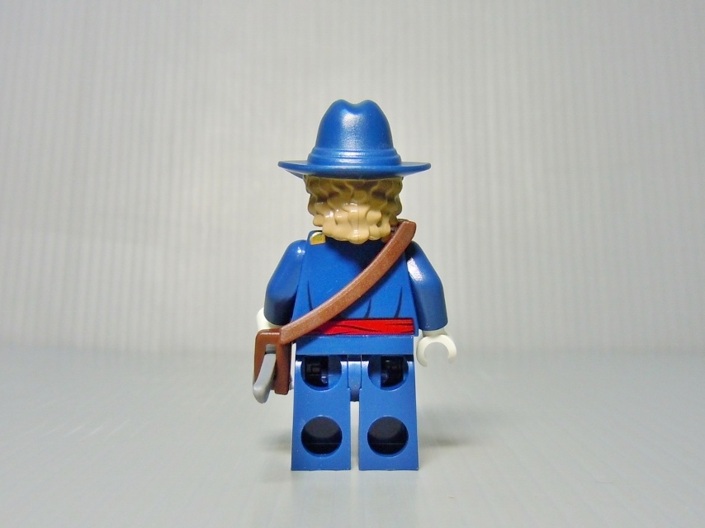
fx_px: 611
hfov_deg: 60.0
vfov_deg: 46.8
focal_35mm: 30
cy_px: 264
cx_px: 352
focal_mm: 5.4
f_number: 3.5
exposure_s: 1/25
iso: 200
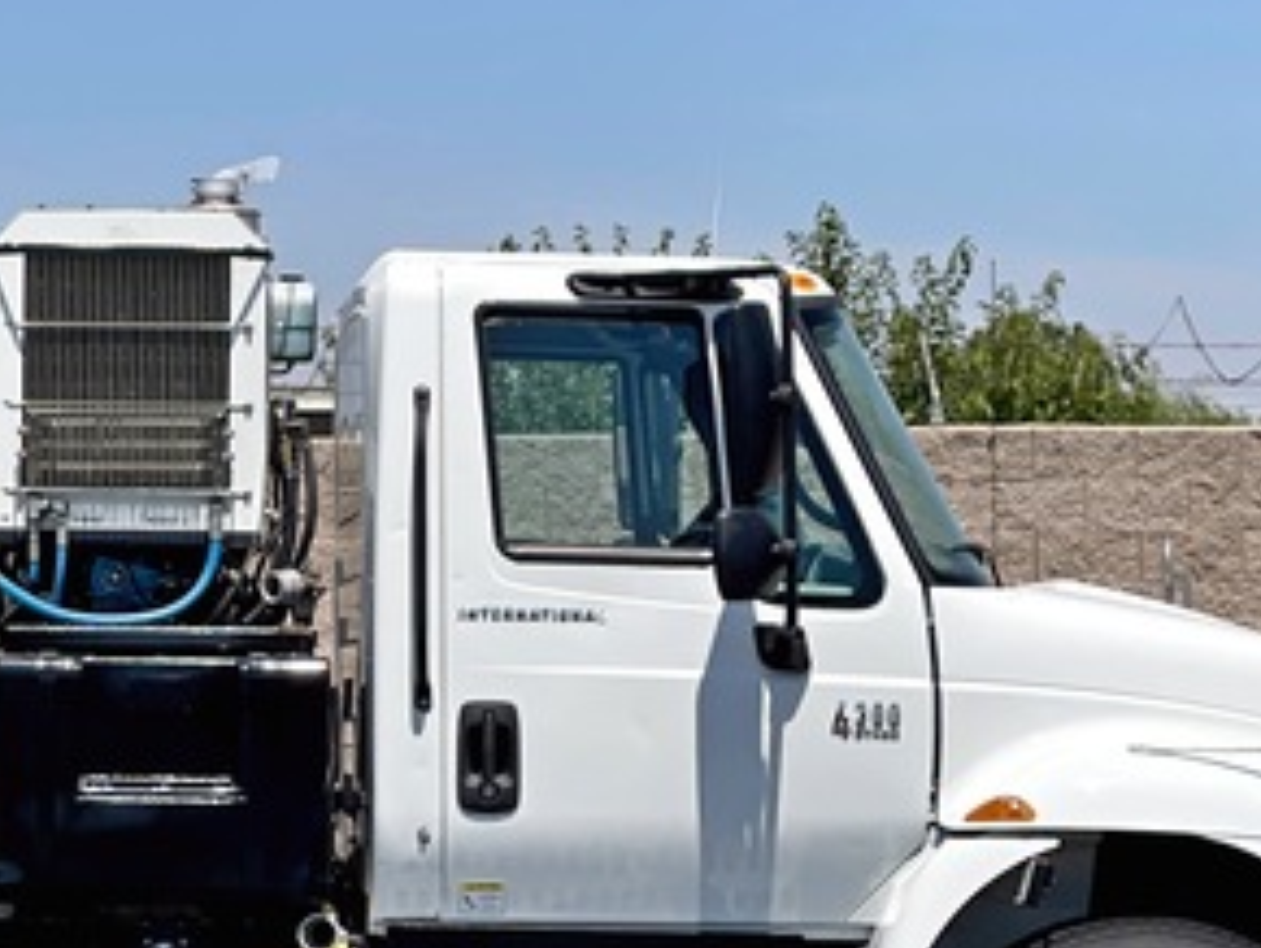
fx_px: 6271
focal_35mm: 172
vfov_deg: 8.6
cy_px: 207
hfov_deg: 11.4
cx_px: 57
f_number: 2.2
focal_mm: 7.5
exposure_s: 1/2874
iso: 32
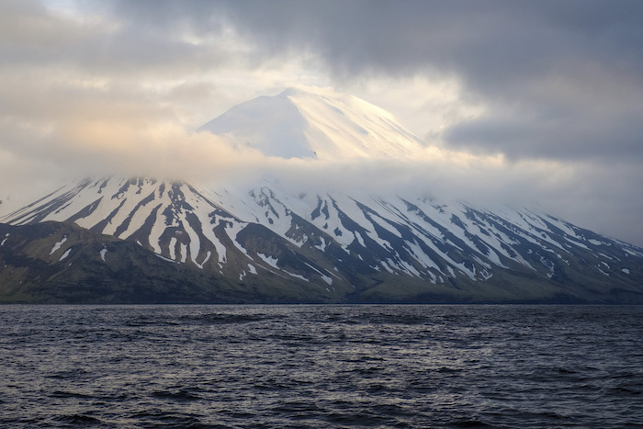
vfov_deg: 19.2
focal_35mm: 71
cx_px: 322
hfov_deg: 28.4
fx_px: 1268
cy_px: 214
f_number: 5.6
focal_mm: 47
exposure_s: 1/1000
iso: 800
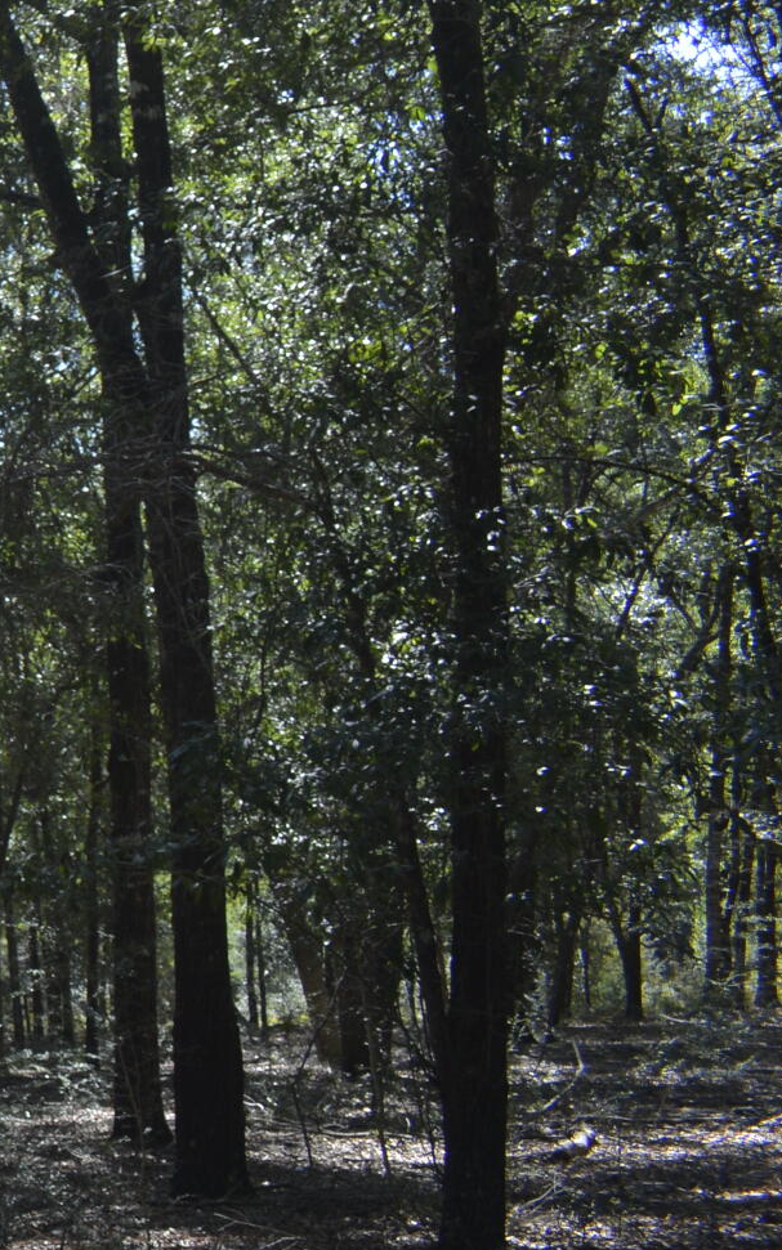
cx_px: -1121
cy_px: 443
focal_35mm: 85
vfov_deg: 24.3
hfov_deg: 12.1
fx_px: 2898
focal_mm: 18
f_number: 7.1
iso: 200
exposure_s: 1/200
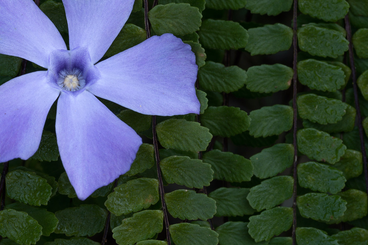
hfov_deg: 7.4
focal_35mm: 279
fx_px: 2852
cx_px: 173
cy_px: 121
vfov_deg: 4.9
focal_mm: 180
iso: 100
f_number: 22
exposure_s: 1/6
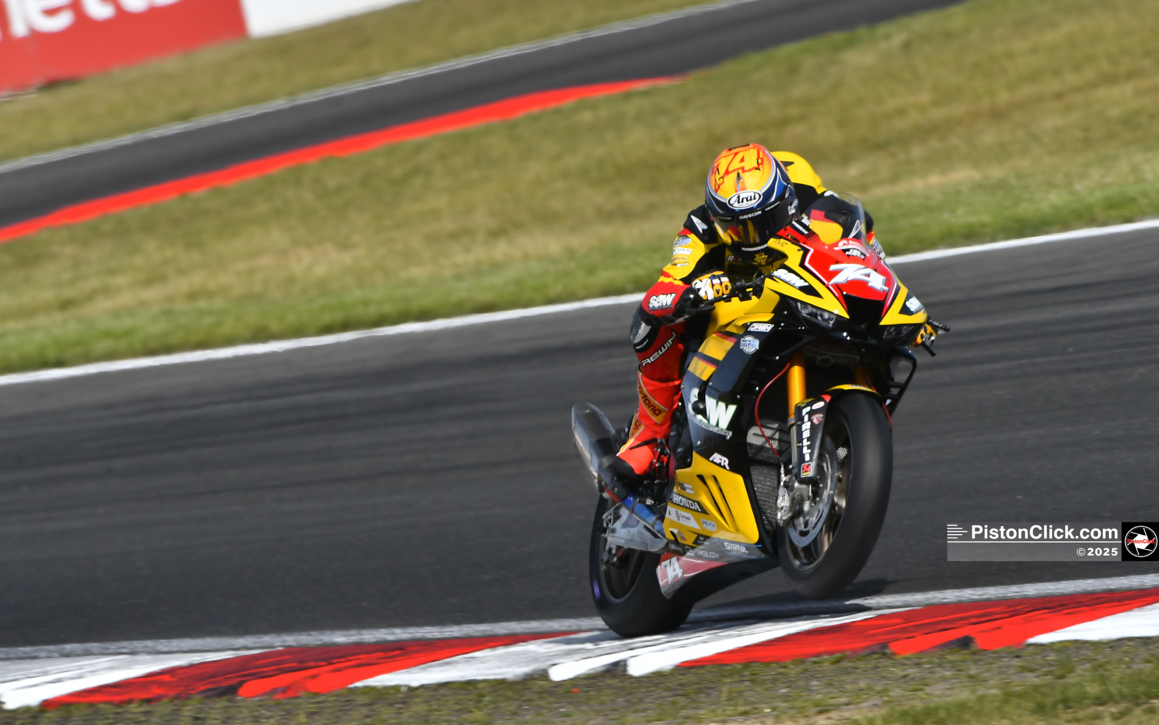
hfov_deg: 3.1
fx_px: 21289
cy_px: 344
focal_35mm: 674
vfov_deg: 1.9
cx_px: 580
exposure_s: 1/640
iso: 220
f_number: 7.1
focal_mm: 440
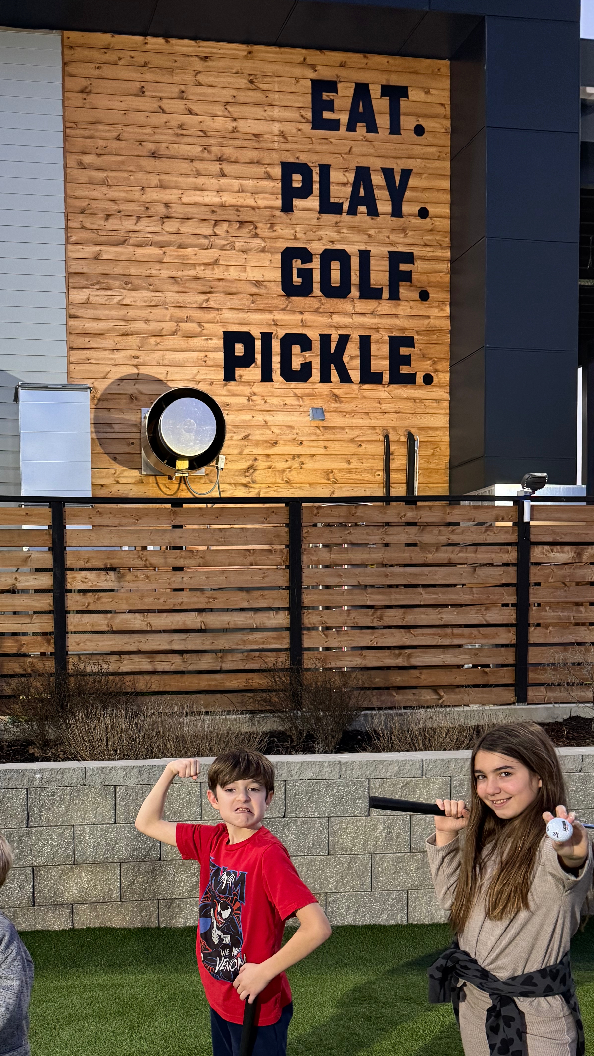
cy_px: 701
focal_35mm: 35
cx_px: 100
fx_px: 980
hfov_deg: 32.6
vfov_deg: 55.5
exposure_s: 1/60
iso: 400
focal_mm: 6.76
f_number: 1.78
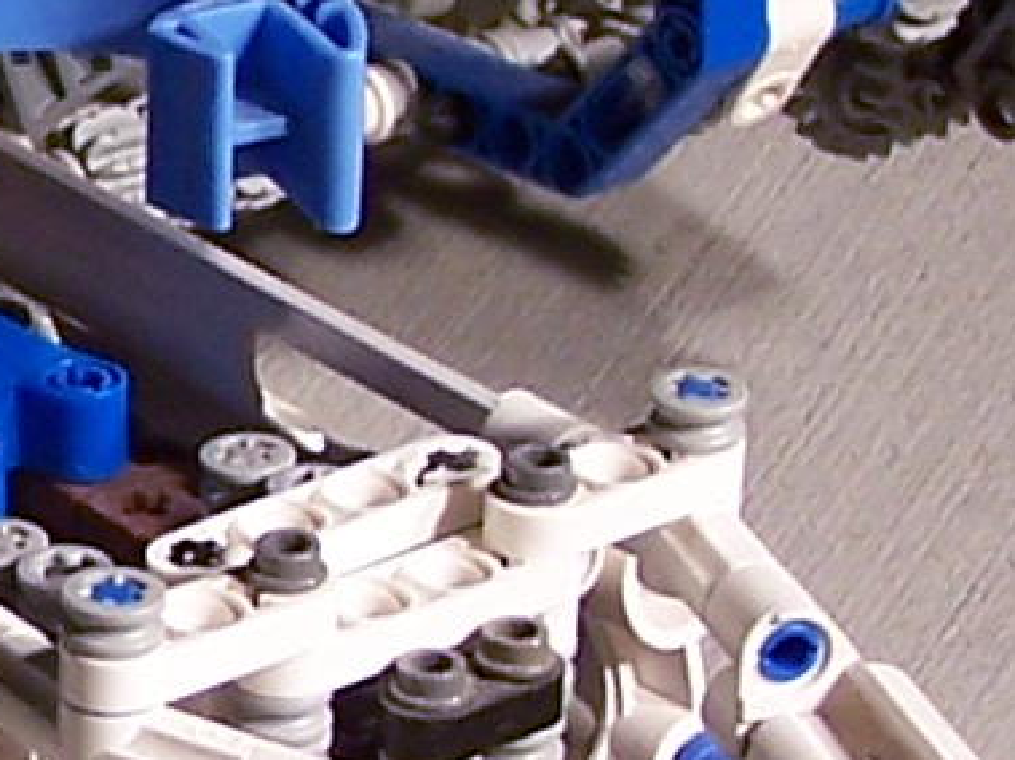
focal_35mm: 231
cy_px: 530
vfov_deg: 6.4
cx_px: -512
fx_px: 6771
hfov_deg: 8.4
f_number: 2.8
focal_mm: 6.3
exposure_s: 1/30
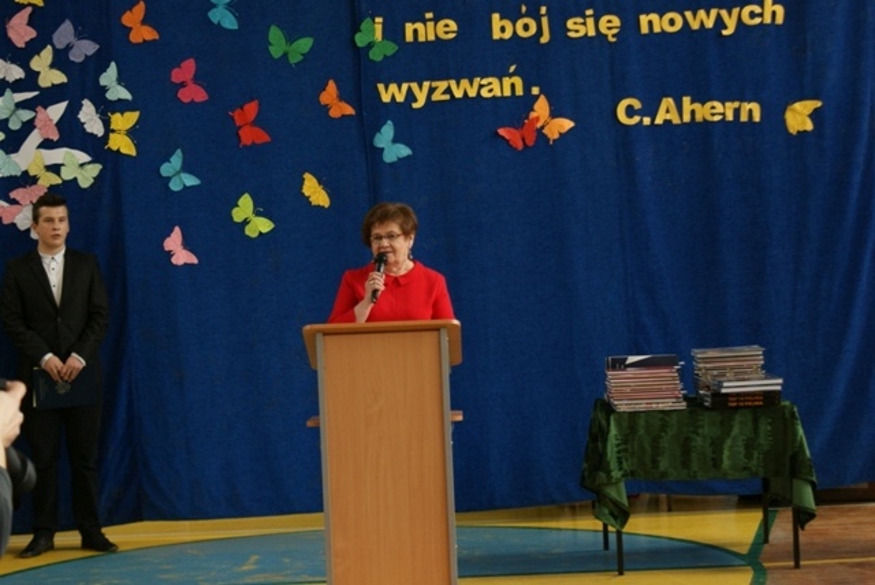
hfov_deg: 24.6
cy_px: 292
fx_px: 2007
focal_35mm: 82
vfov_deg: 16.6
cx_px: 438
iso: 400
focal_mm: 55
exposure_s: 1/80
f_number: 5.6
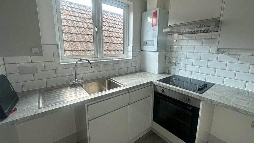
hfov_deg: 99.3
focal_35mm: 16
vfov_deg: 67.0
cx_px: 132
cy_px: 67
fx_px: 108
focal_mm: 2.22
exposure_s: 1/109
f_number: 2.2
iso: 40
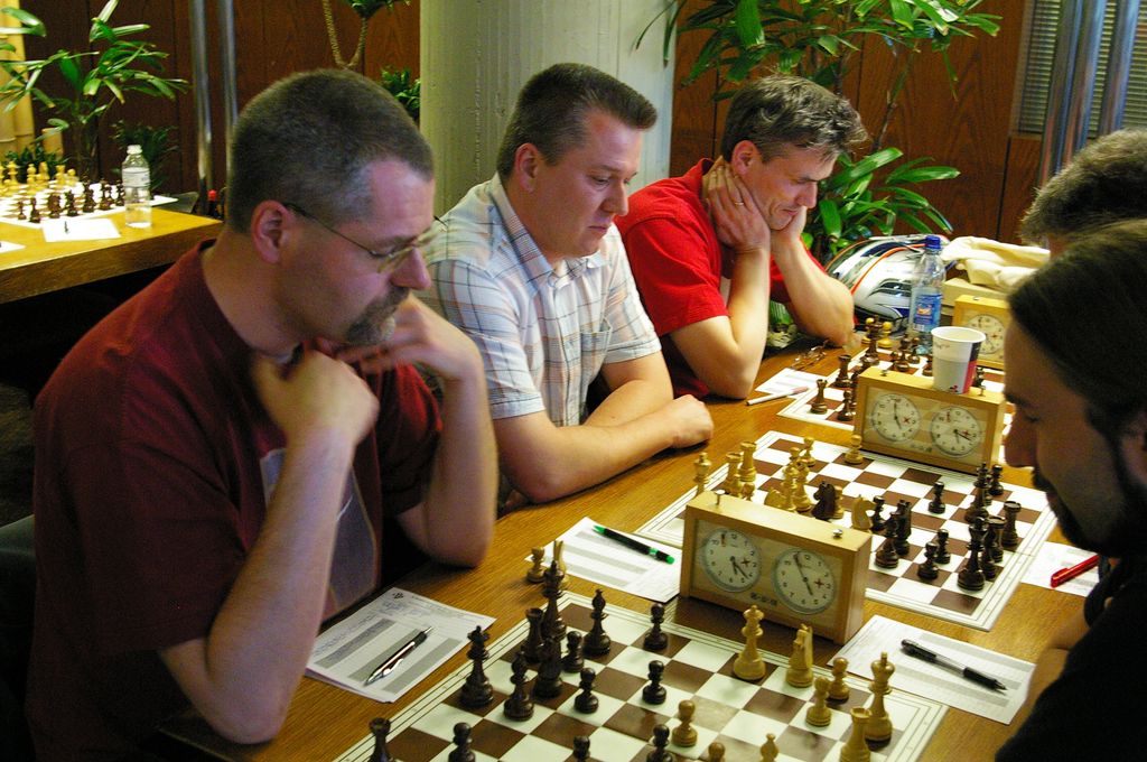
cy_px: 381
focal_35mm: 42
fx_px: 1336
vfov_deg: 31.8
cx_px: 574
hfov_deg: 46.5
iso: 1600
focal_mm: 28
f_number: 5.6
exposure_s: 1/20
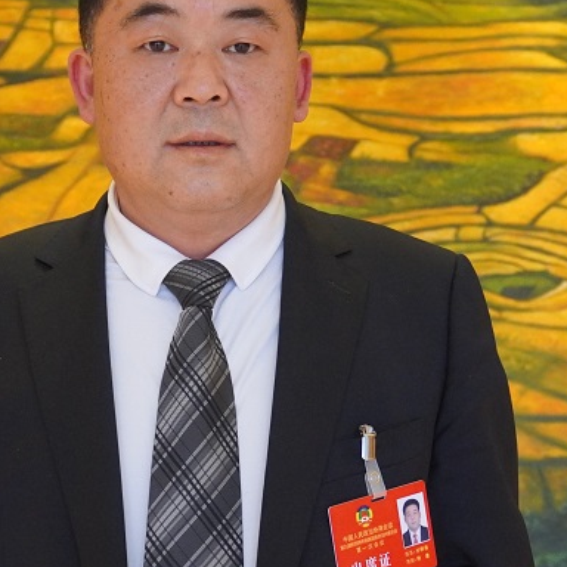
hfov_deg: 20.8
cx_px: 170
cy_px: 277
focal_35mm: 83
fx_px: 1540
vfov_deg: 20.9
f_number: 4.5
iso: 3200
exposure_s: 1/160
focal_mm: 25
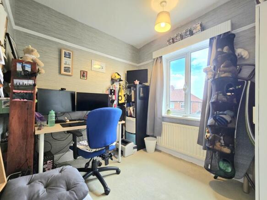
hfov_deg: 106.2
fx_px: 100
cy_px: 100
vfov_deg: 89.9
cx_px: 134
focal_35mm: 13
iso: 125
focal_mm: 2.2
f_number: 2.2
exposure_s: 1/50.3
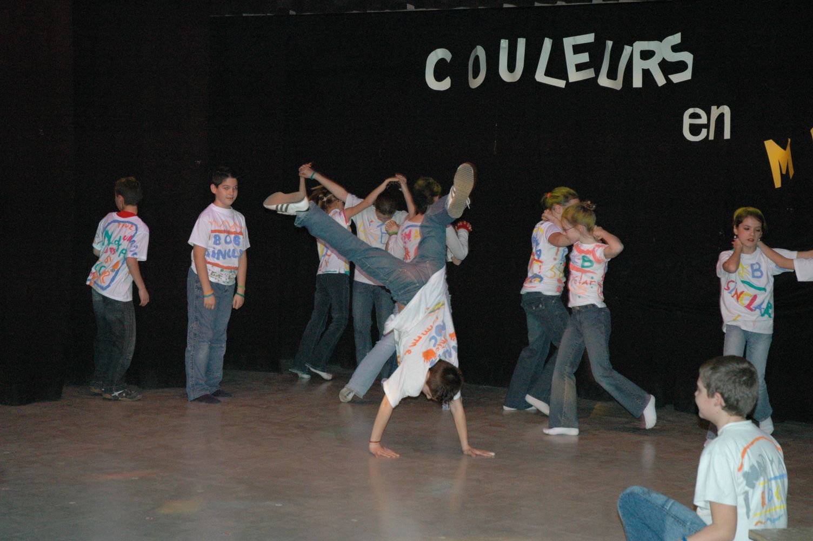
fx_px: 1692
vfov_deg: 18.1
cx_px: 406
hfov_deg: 27.0
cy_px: 270
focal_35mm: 75
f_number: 5
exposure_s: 1/60
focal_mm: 50
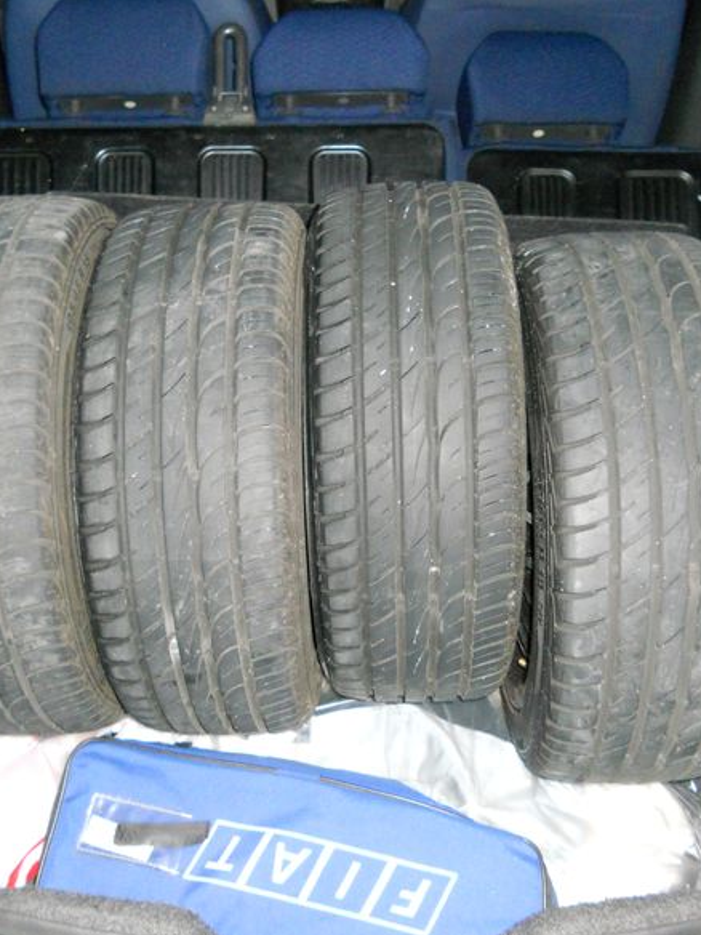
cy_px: 479
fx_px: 999
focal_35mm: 37
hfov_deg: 38.6
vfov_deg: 50.1
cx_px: 294
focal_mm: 4.9
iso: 400
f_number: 3.2
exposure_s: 1/25
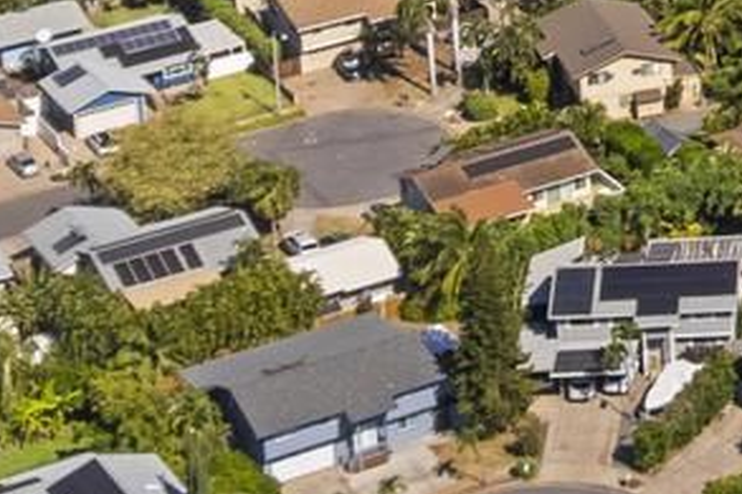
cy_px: -494
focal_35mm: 154
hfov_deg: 12.2
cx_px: 1330
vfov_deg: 8.4
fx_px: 3172
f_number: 2.8
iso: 110
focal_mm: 8.38
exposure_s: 1/640
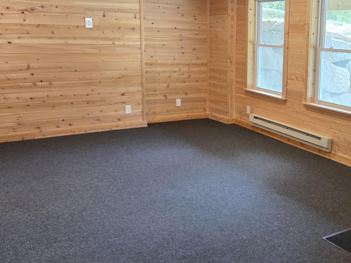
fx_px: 426
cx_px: 284
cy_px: 93
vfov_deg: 34.1
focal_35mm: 42
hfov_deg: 42.6
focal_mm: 5.4
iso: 500
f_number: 1.8
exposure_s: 1/120
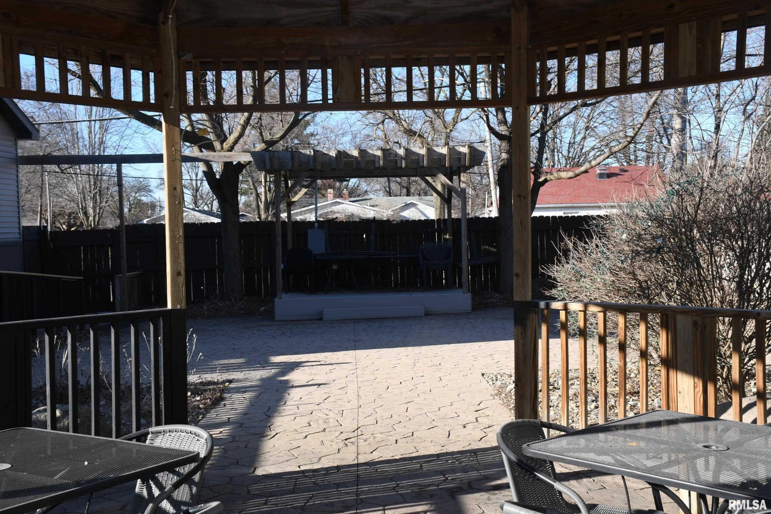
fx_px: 964
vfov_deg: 29.9
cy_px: 257
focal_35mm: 45
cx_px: 386
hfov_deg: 43.6
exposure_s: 1/250
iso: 400
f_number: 11
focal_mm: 30
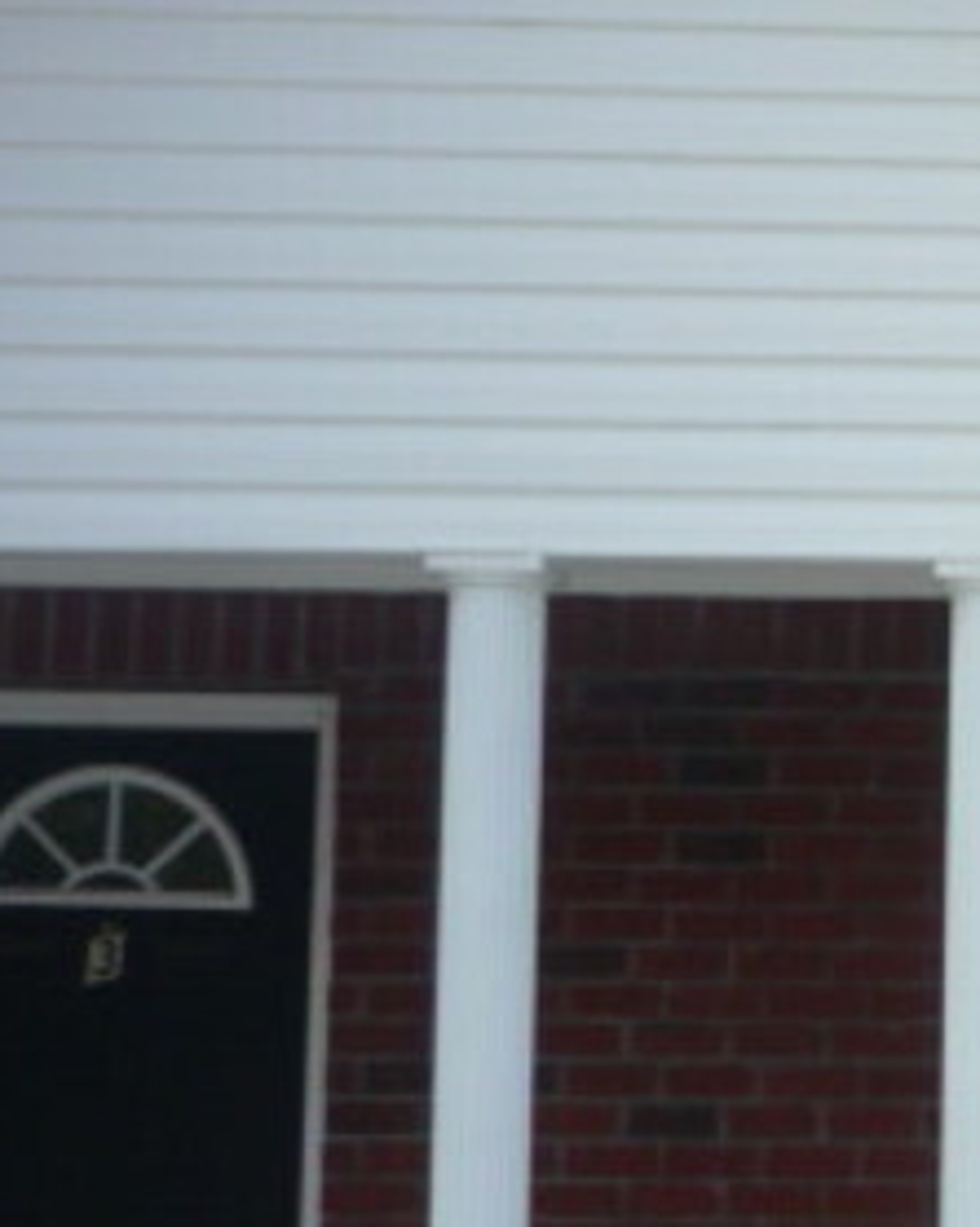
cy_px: 892
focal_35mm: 90
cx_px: 1717
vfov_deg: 21.1
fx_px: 3267
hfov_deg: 15.0
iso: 100
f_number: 3.5
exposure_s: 1/500
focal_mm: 5.2
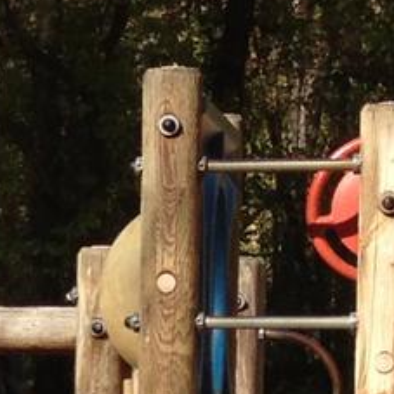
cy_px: 500
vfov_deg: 6.6
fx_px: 3387
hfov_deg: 6.3
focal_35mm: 263
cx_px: -602
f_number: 2.4
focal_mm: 4.13
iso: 50
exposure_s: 1/968
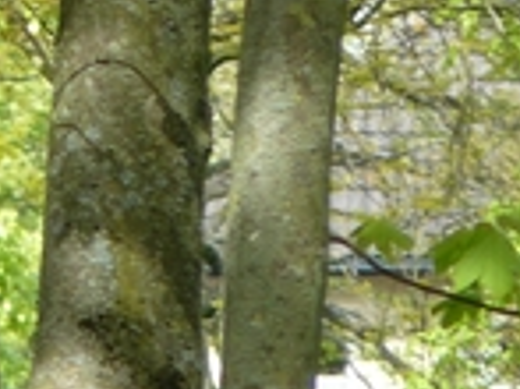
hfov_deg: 1.1
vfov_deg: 0.8
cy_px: 50
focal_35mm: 1764
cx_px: -117
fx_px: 26477
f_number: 4
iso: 100
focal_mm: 72
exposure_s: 1/200
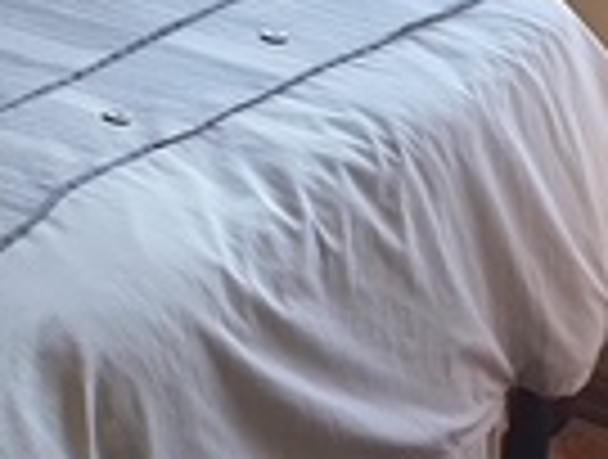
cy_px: -50
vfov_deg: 11.9
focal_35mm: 123
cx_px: -140
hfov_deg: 15.4
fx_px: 2166
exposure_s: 1/35
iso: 50
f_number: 2.4
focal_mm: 4.3
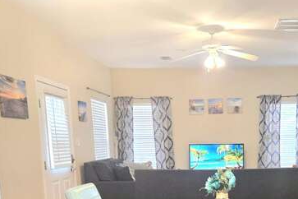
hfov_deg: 42.6
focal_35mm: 45
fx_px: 372
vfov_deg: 27.8
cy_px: 206
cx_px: 213
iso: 250
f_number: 1.8
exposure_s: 1/120
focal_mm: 5.4
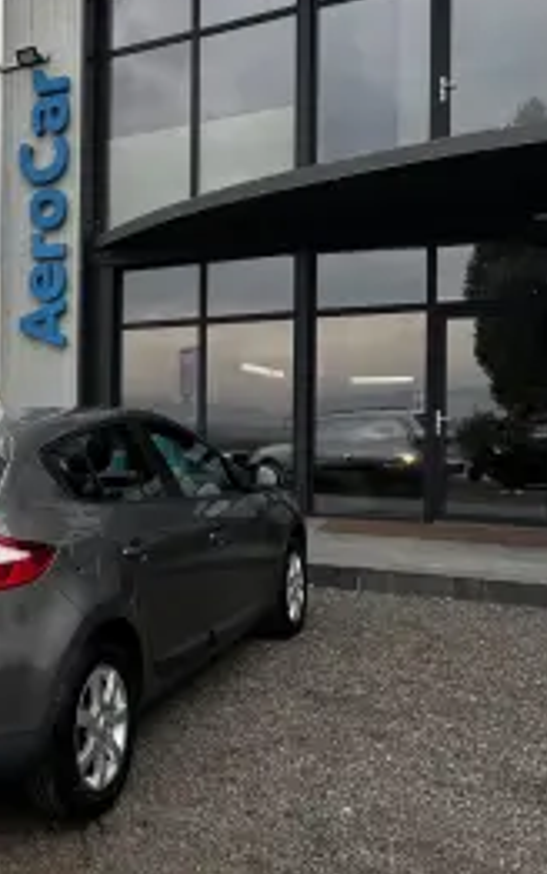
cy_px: 427
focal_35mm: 35
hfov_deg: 32.5
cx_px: -33
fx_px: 834
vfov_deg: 55.3
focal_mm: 6.76
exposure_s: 1/747
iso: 80
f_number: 1.78
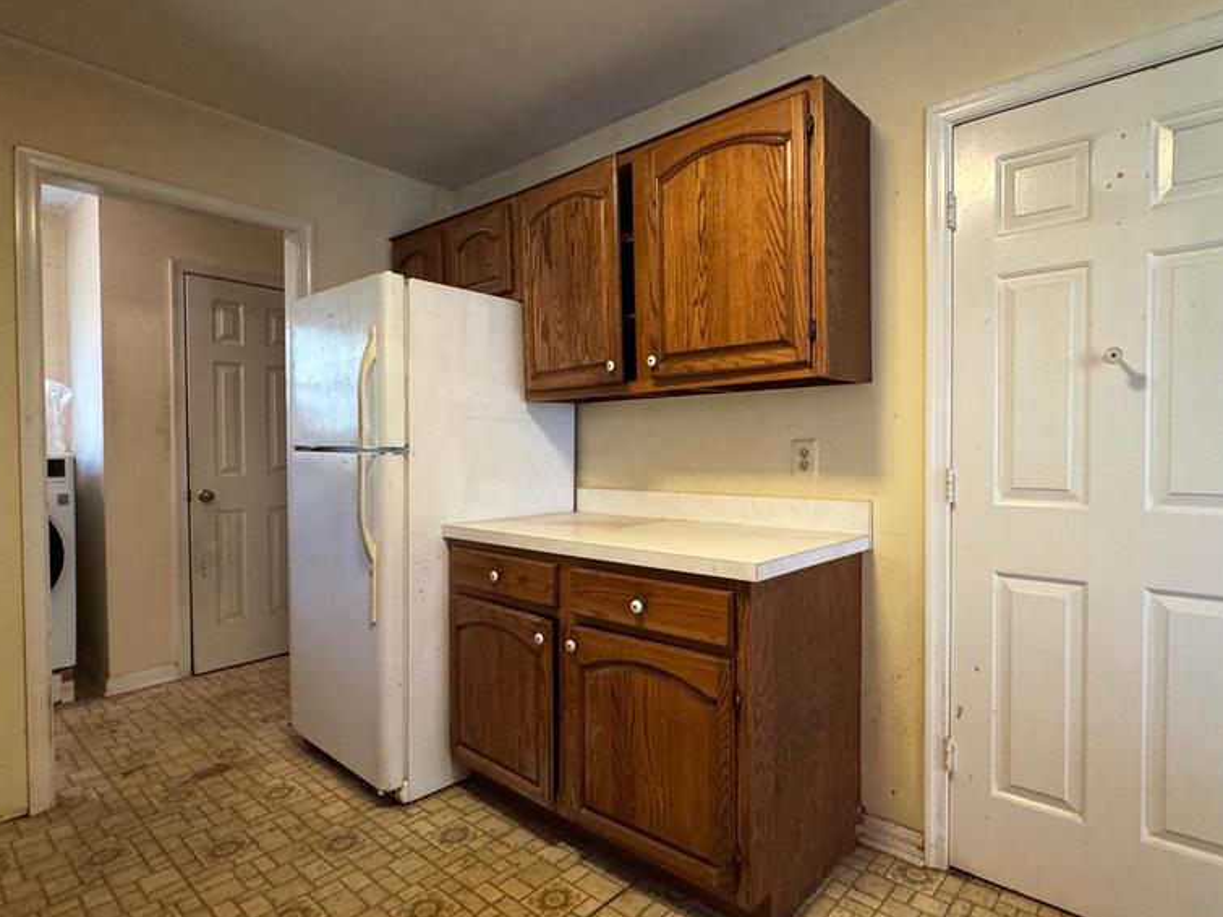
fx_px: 671
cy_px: 463
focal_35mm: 19
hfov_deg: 84.4
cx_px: 674
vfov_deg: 68.7
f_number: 2.2
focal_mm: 2.22
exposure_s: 1/60
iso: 500
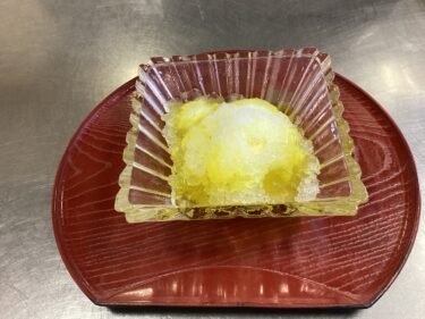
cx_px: 212
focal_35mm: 31
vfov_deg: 45.4
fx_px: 380
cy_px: 160
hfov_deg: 58.4
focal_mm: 3.3
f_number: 2.4
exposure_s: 1/60
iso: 320
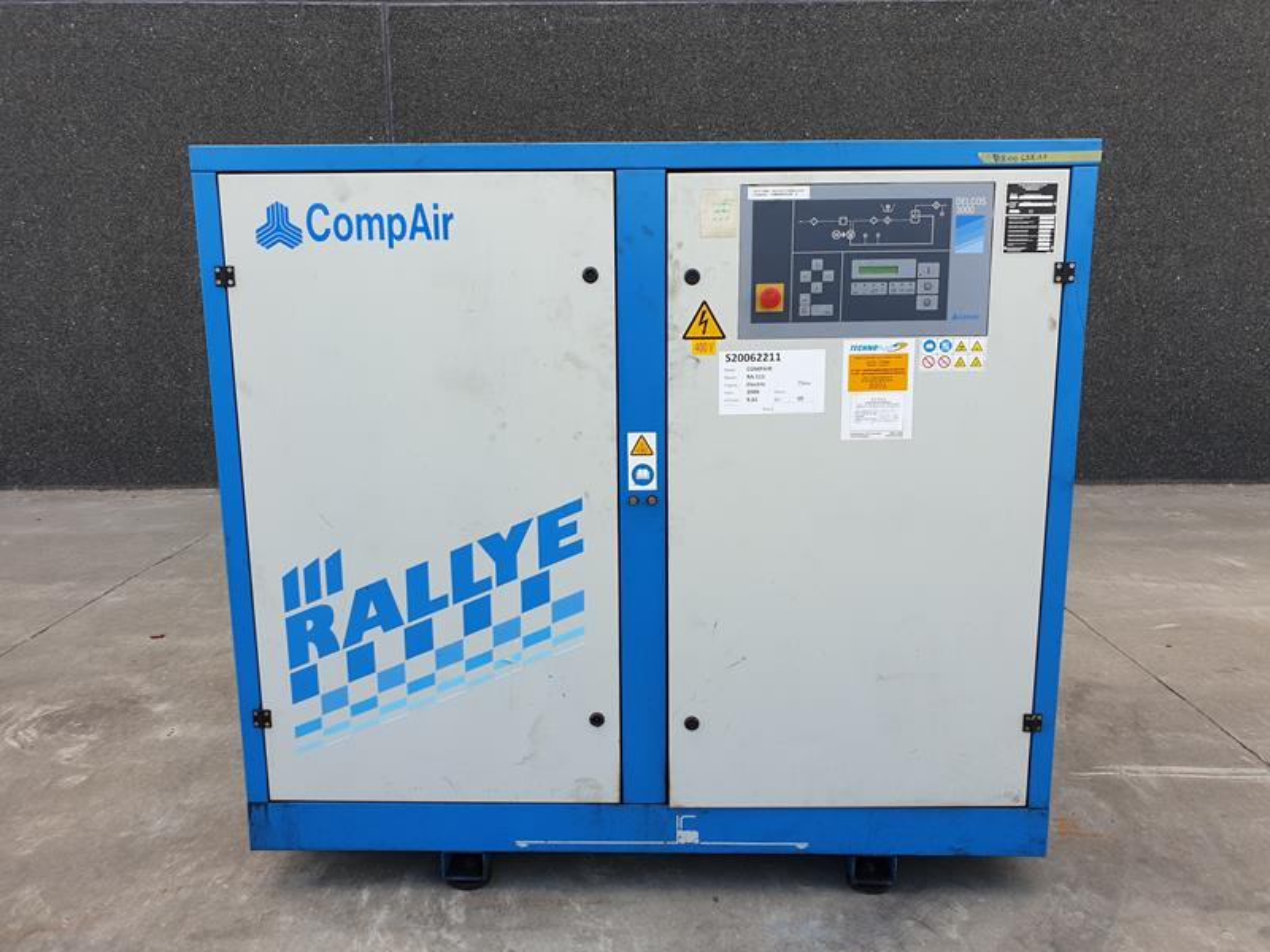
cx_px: 635
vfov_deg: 53.1
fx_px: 954
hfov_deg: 67.3
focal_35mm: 26
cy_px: 476
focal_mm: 4.3
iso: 50
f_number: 2.4
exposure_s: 1/285
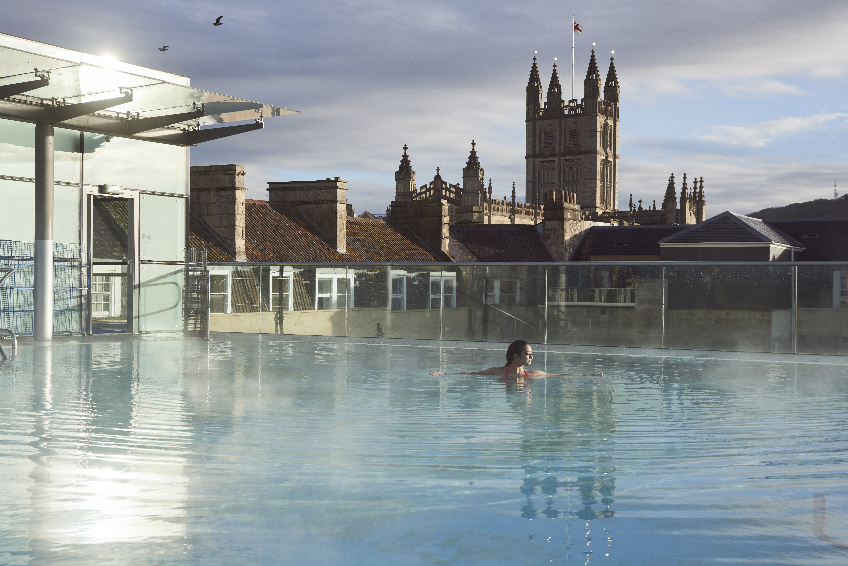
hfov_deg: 39.6
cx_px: 424
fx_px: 1178
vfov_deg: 27.0
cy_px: 283
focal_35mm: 50
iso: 400
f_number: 6.3
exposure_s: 1/1250
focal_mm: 50
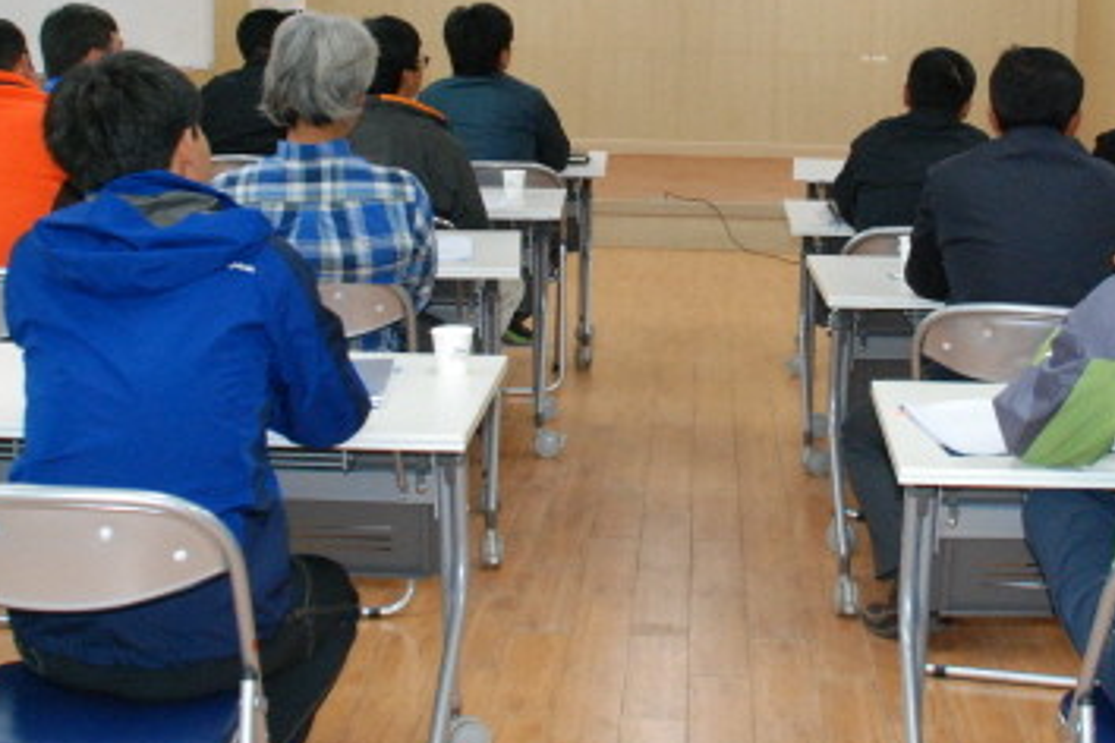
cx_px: 702
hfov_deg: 29.9
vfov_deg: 20.1
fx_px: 2075
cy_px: 159
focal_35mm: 67
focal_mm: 20
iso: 1000
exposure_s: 1/60
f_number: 5
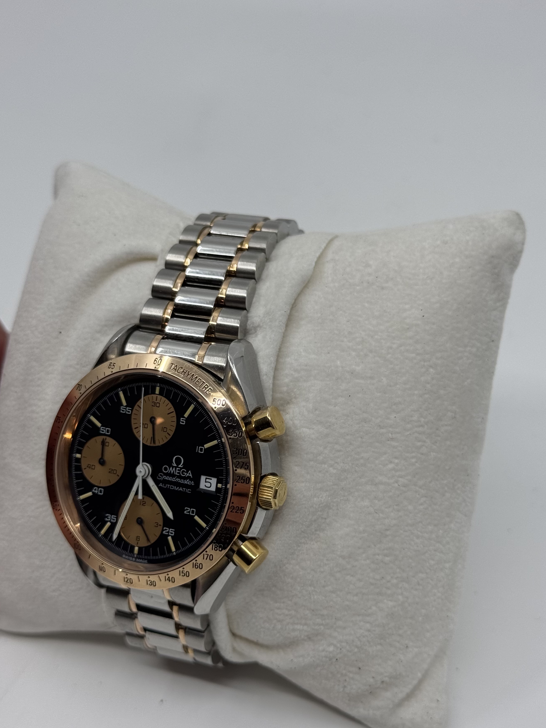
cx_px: 307
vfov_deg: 34.9
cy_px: 361
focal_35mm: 55
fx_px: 1157
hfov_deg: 26.5
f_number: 1.78
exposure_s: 1/454
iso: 64
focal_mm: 6.76
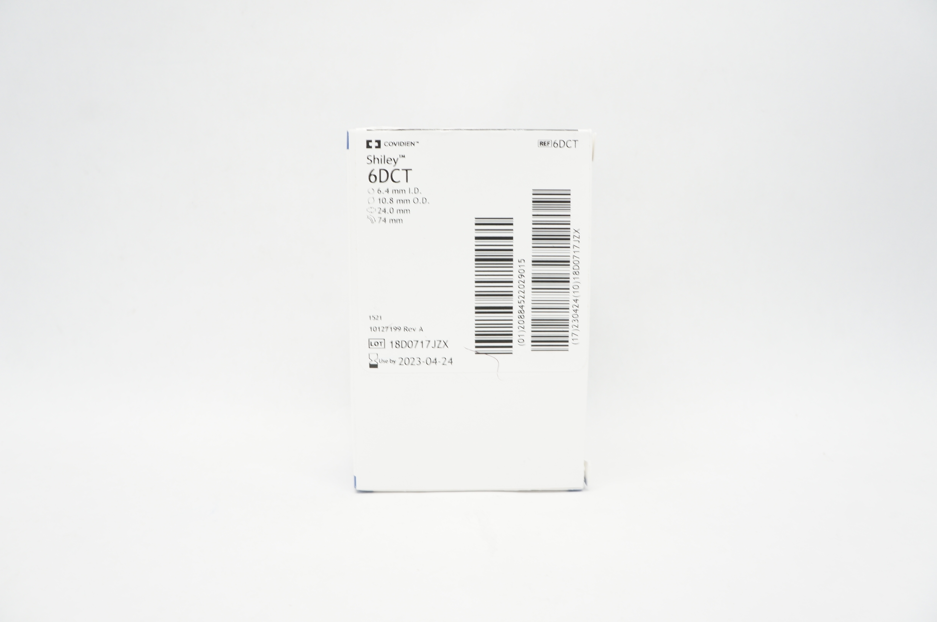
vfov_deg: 47.8
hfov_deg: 67.4
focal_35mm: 27
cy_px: 311
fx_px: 702
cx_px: 468
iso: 400
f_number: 7.1
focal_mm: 18
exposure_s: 1/25
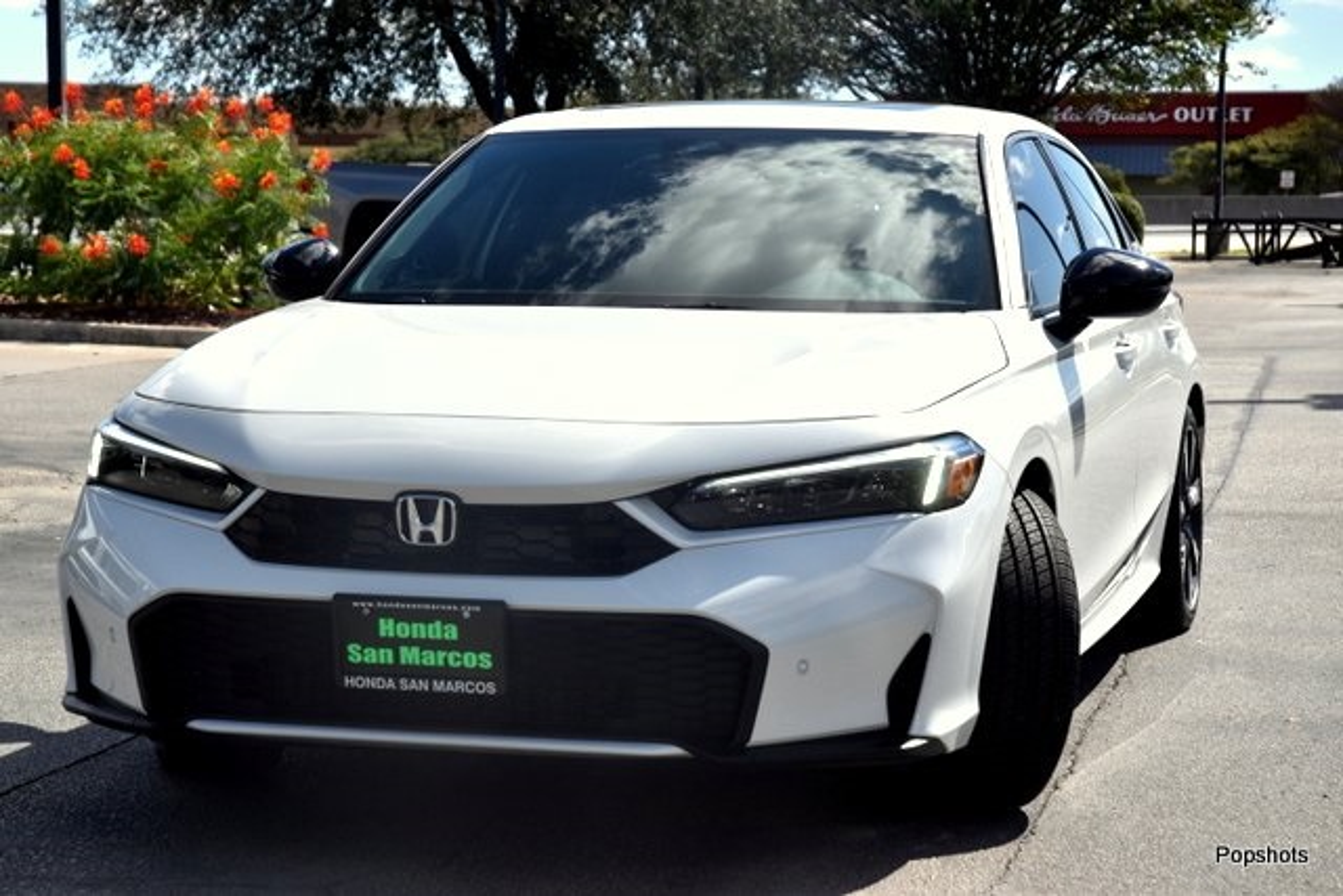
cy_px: 448
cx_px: 672
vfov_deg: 16.3
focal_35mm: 84
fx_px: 3134
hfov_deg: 24.2
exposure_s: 1/1000
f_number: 8
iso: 200
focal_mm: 56
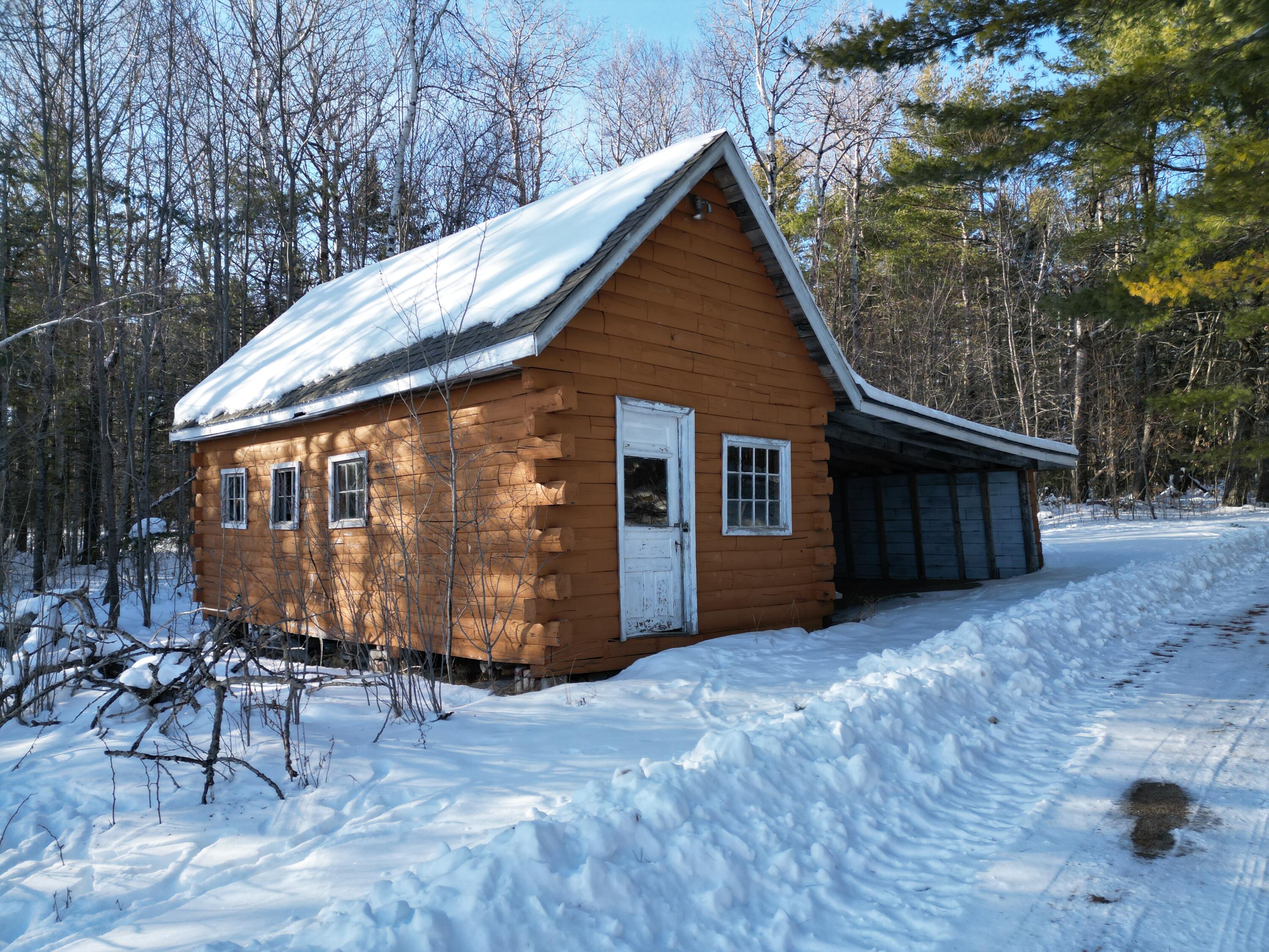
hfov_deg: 71.6
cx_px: 634
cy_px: 476
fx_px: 880
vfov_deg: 56.8
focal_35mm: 24
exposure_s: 1/1000
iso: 140
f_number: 1.7
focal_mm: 6.72
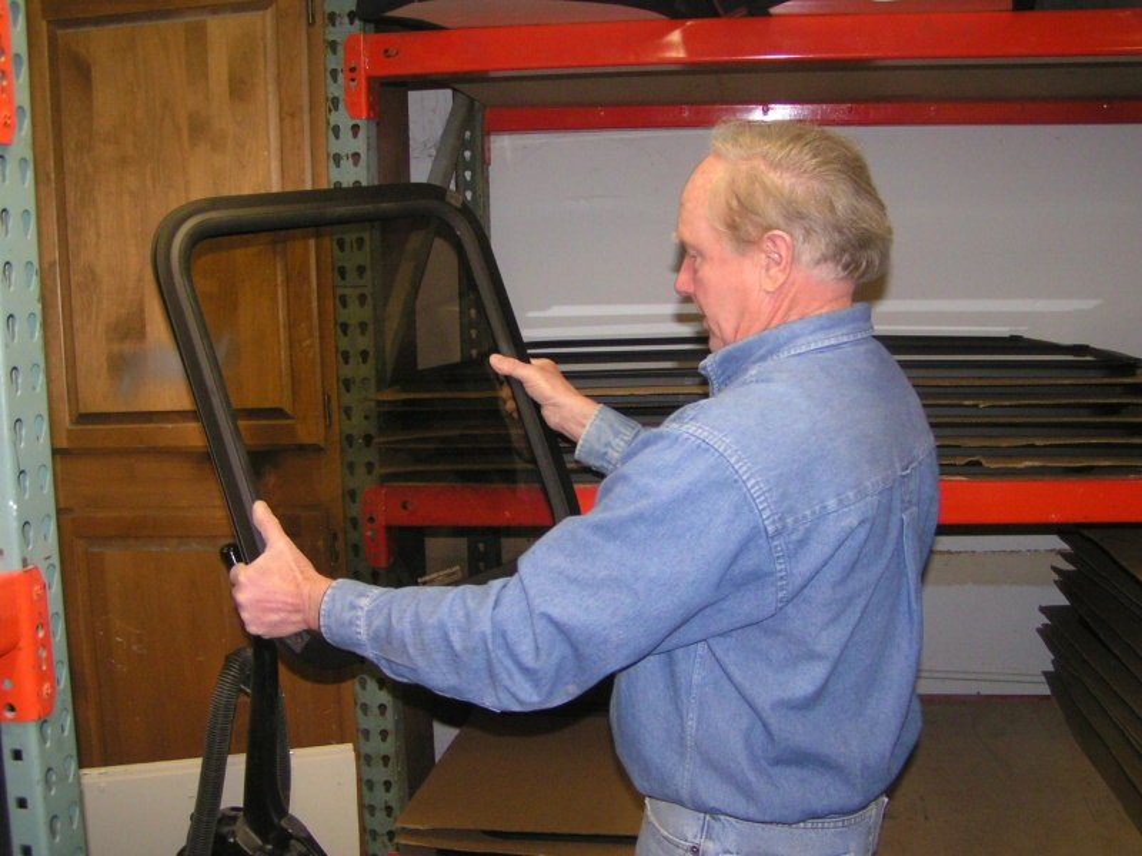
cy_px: 428
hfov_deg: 49.0
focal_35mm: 38
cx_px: 571
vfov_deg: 37.7
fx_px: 1254
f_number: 2.8
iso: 200
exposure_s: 1/40
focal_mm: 5.8
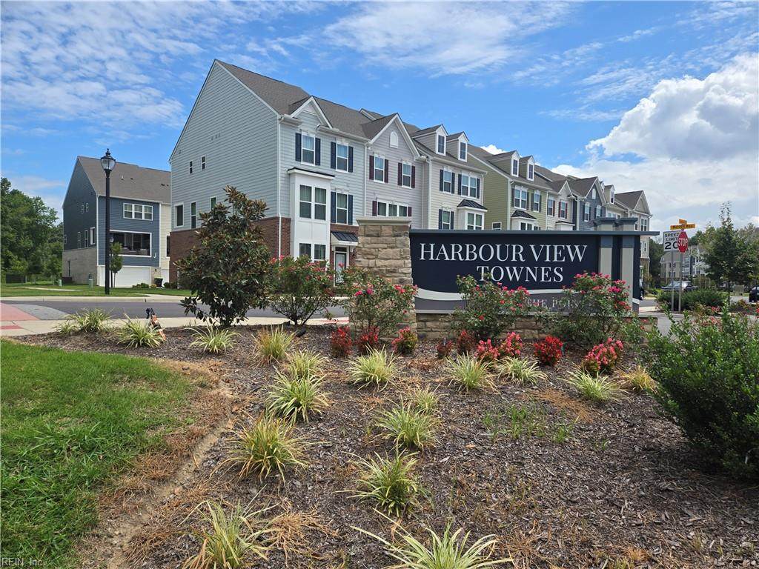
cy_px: 284
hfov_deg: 73.9
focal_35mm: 23
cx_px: 380
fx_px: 504
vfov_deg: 58.9
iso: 25
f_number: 1.8
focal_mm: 5.4
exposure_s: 1/1910
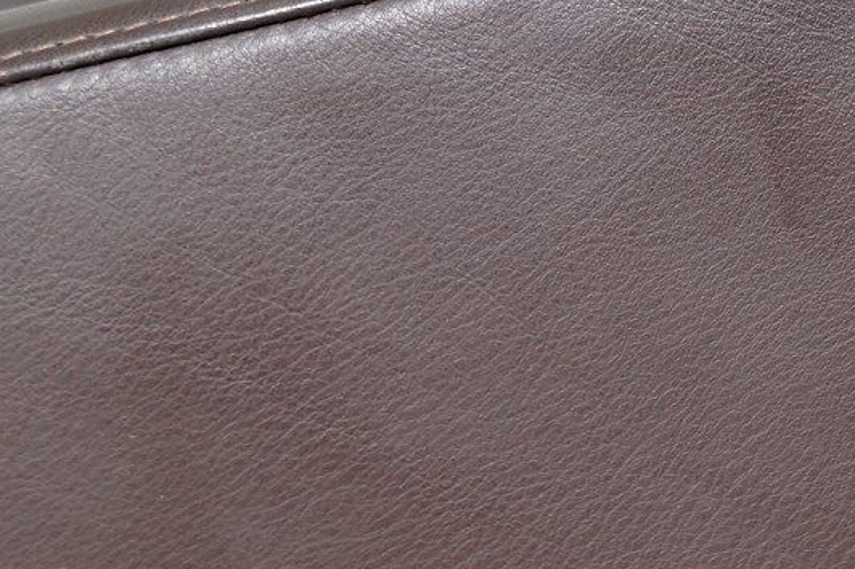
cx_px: 992
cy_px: -48
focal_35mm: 141
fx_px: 3347
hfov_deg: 14.2
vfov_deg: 9.6
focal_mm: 40
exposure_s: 1/8
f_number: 7.1
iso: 400
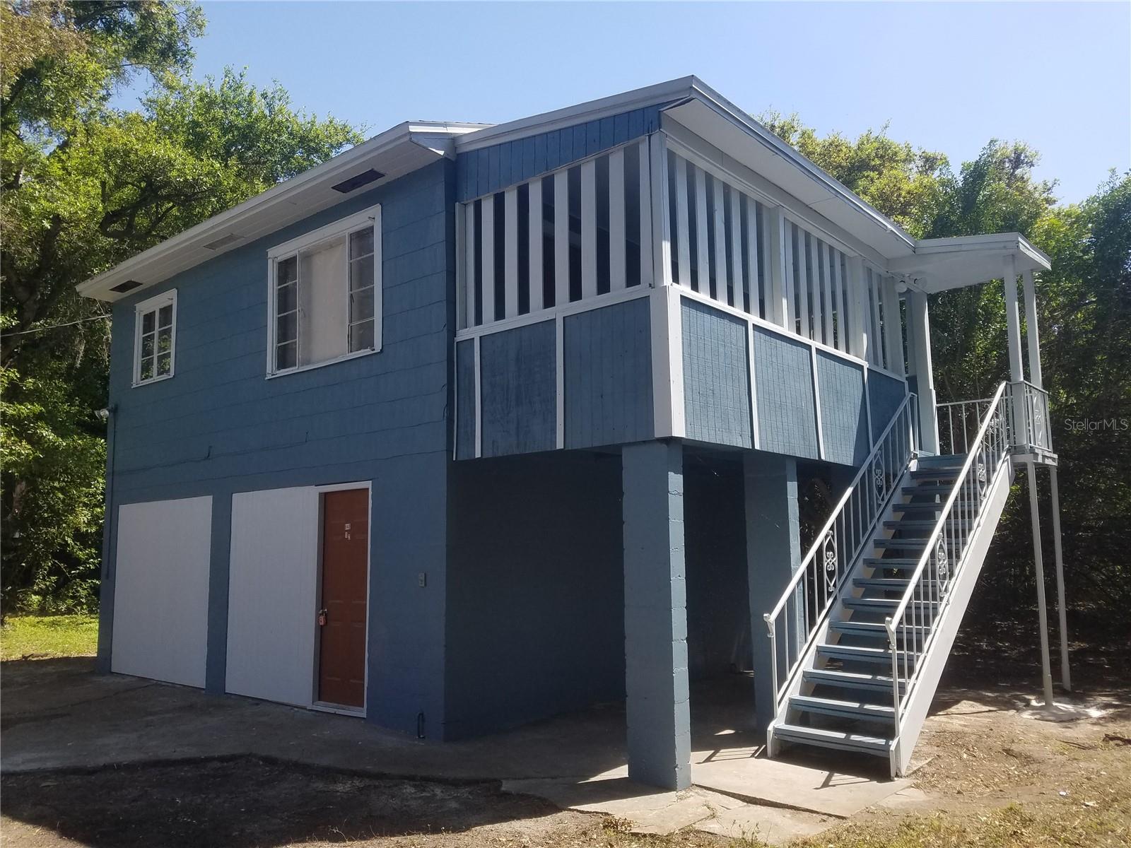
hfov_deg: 67.3
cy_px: 424
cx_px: 566
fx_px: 849
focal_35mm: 26
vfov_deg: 53.1
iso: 50
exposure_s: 1/1544
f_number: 1.7
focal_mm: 4.2
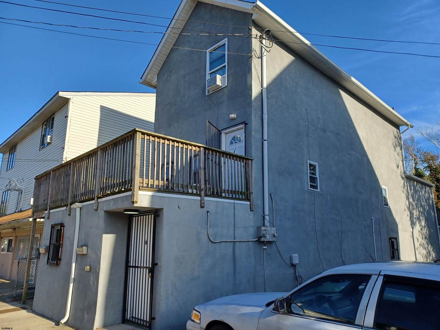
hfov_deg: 69.4
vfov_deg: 54.9
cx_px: 220
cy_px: 165
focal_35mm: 25
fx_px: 318
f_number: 1.8
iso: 32
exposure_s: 1/253
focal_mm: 4.6
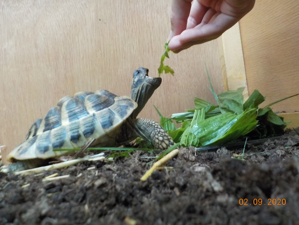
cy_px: 112
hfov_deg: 60.0
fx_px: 259
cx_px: 150
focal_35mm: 30
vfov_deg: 46.8
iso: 800
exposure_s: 1/40
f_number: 3.3
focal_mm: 4.1
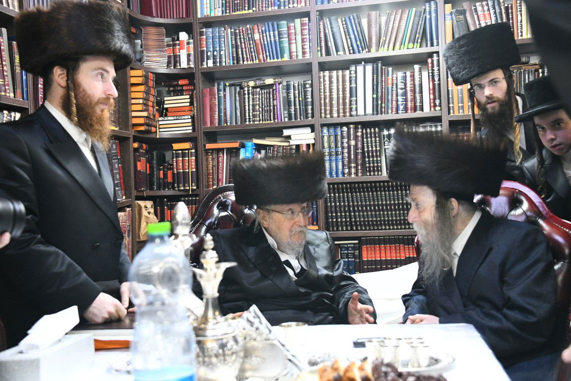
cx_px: 286
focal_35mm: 44
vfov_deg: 30.5
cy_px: 190
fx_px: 698
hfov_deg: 44.5
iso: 4000
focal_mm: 44
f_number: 5
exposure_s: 1/50
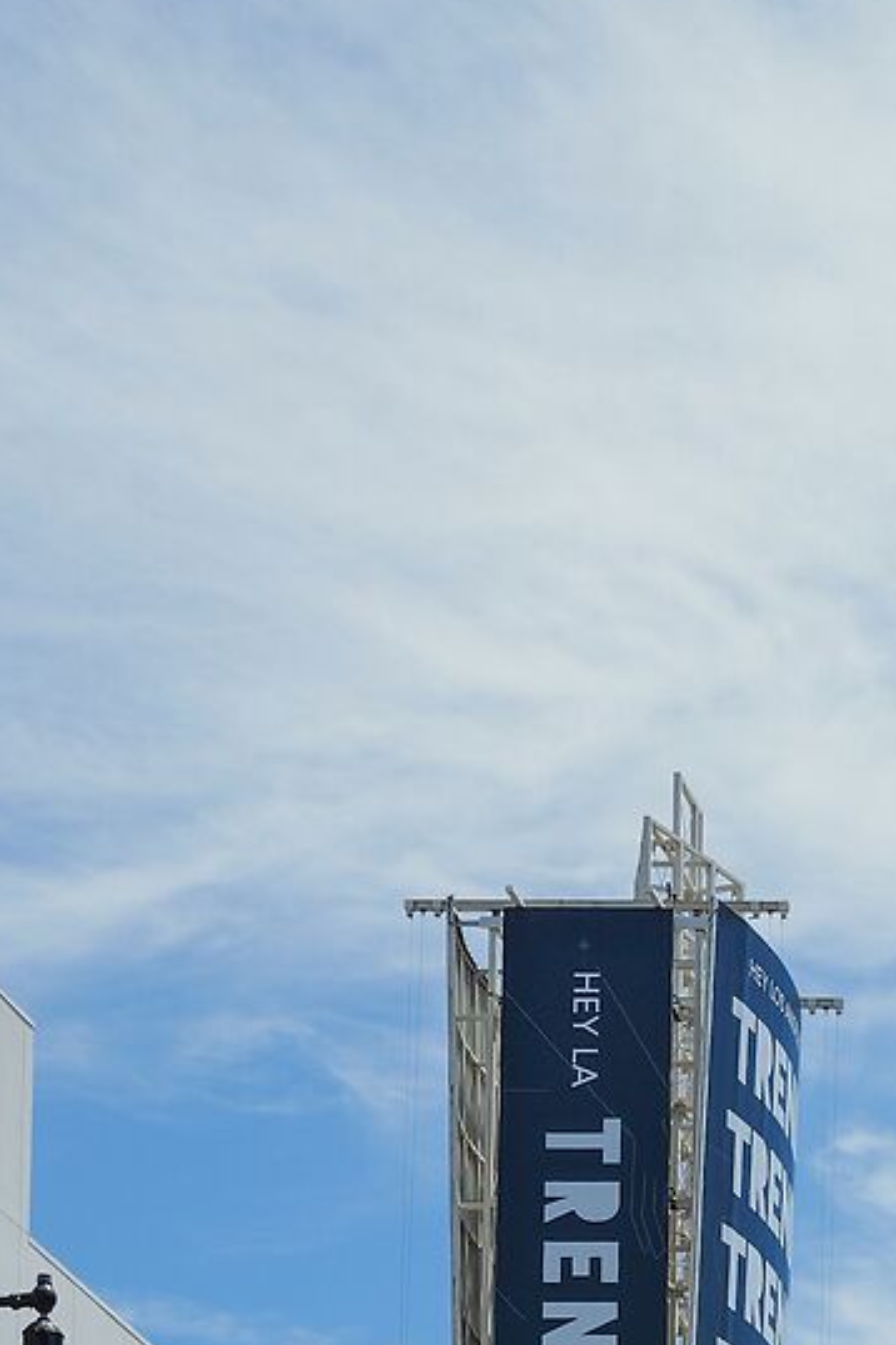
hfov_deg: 9.9
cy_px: 2527
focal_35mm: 125
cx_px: 1971
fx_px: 4666
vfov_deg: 14.2
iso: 100
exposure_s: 1/640
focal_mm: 28
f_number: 5.6
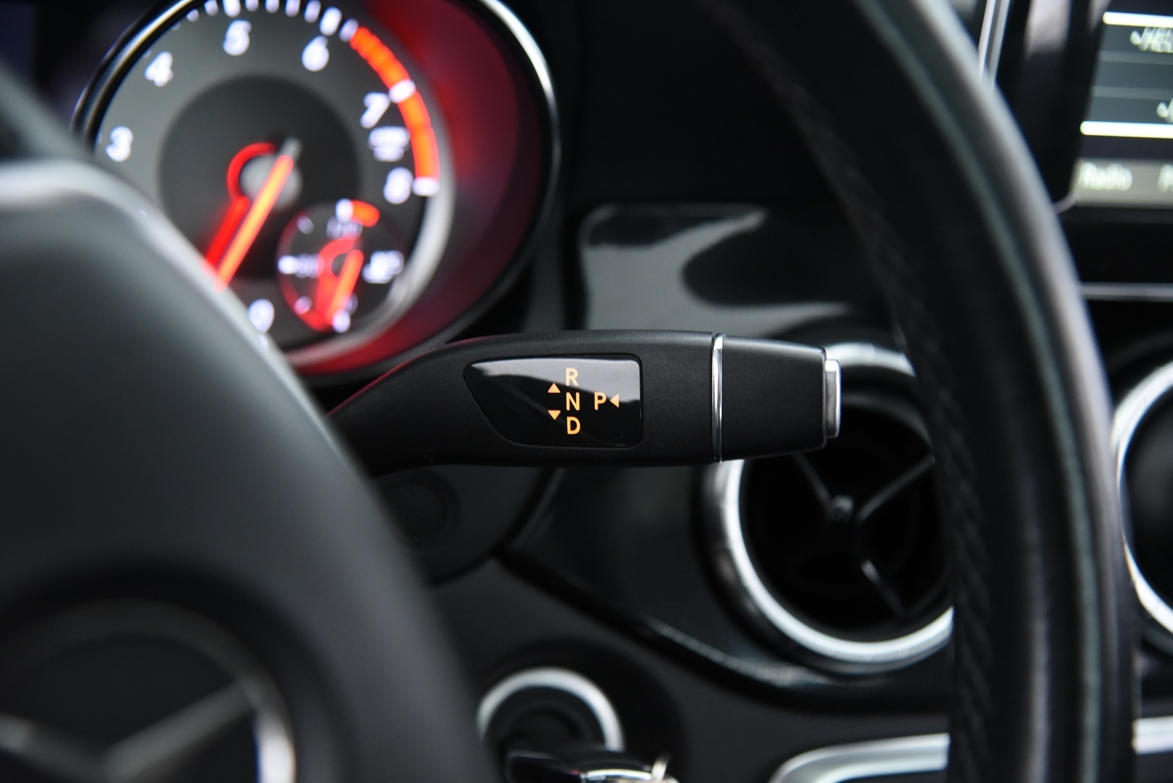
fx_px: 2119
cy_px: 392
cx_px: 586
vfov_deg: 20.9
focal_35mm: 65
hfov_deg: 30.9
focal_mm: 65
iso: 4000
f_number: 4
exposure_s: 1/20
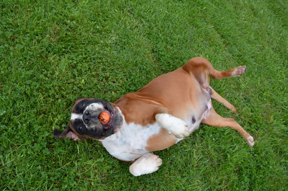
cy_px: 96
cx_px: 144
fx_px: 216
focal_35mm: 27
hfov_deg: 67.5
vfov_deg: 47.7
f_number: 5.6
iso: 220
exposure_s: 1/125
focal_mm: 18
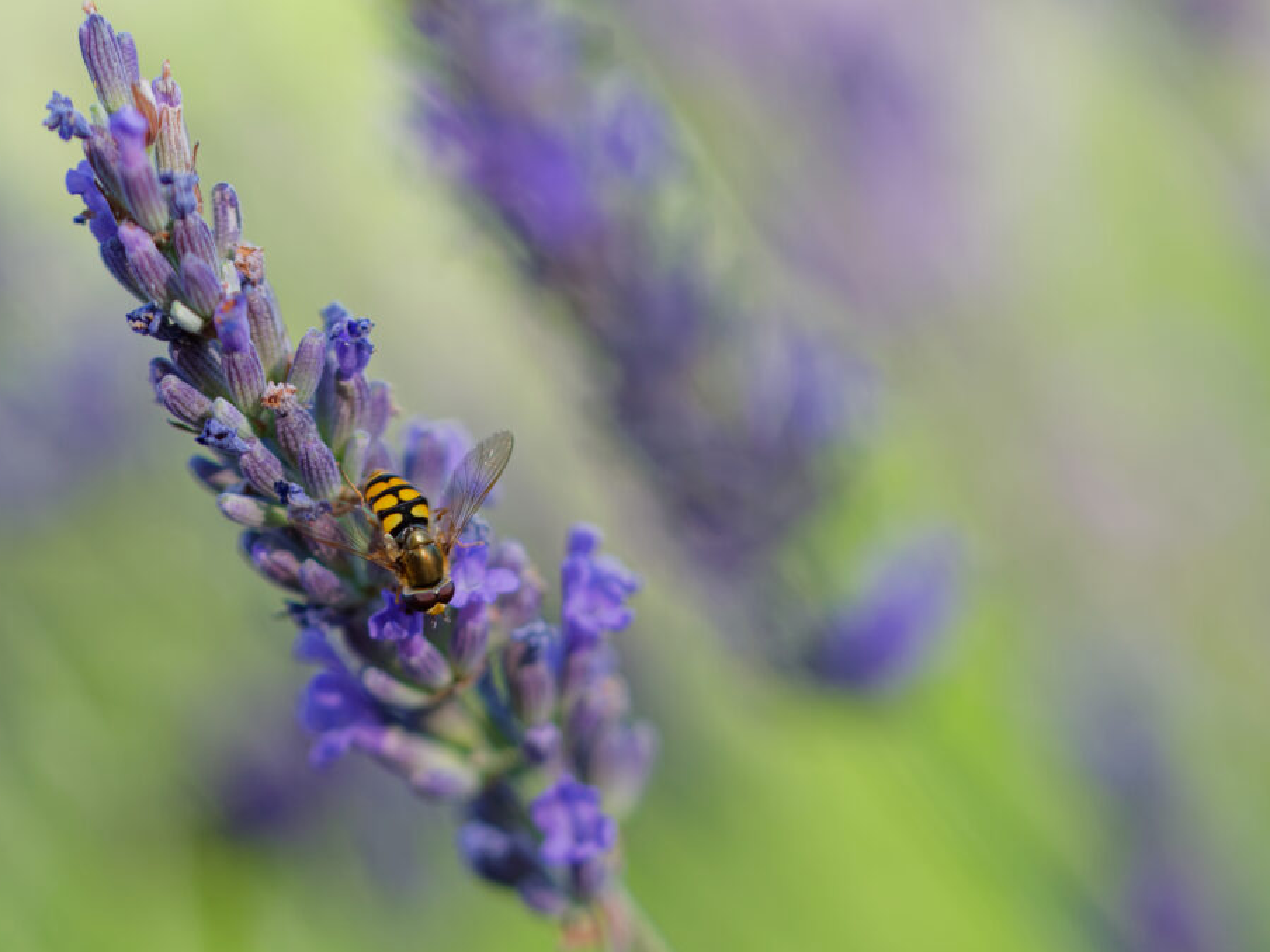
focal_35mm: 147
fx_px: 5393
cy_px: 478
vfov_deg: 10.1
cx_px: 552
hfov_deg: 13.4
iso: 450
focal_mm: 90
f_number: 3.8
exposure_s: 1/1600
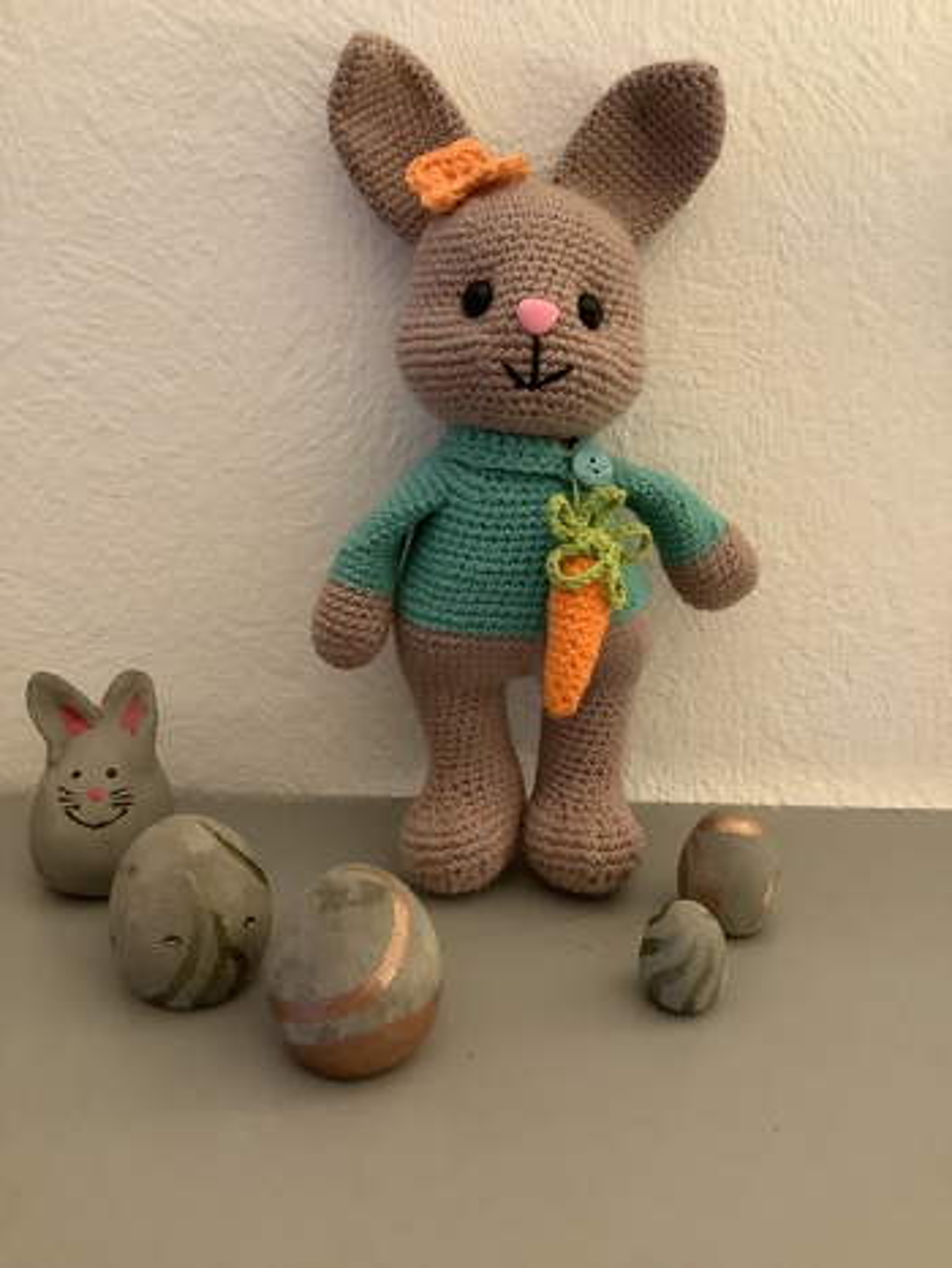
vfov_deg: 58.3
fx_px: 1136
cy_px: 634
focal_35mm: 31
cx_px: 476
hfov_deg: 45.5
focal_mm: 3.3
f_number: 2.4
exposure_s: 1/25
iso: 500
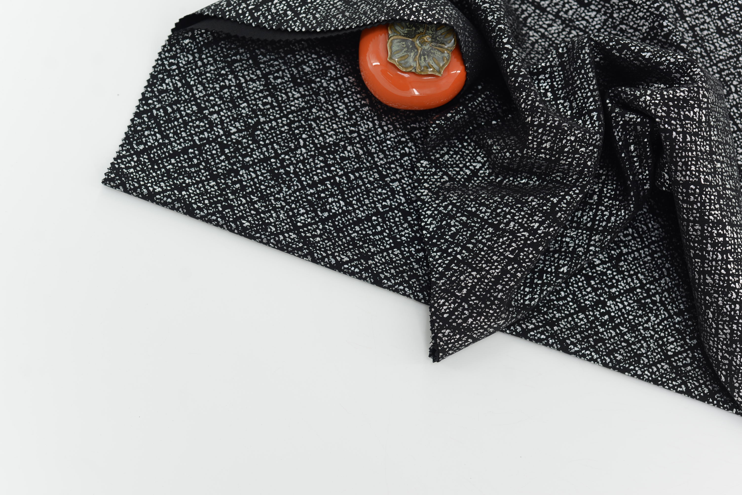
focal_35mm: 50
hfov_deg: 39.6
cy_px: 248
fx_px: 1031
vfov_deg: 27.0
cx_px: 371
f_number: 4
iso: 100
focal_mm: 50
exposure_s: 1/125
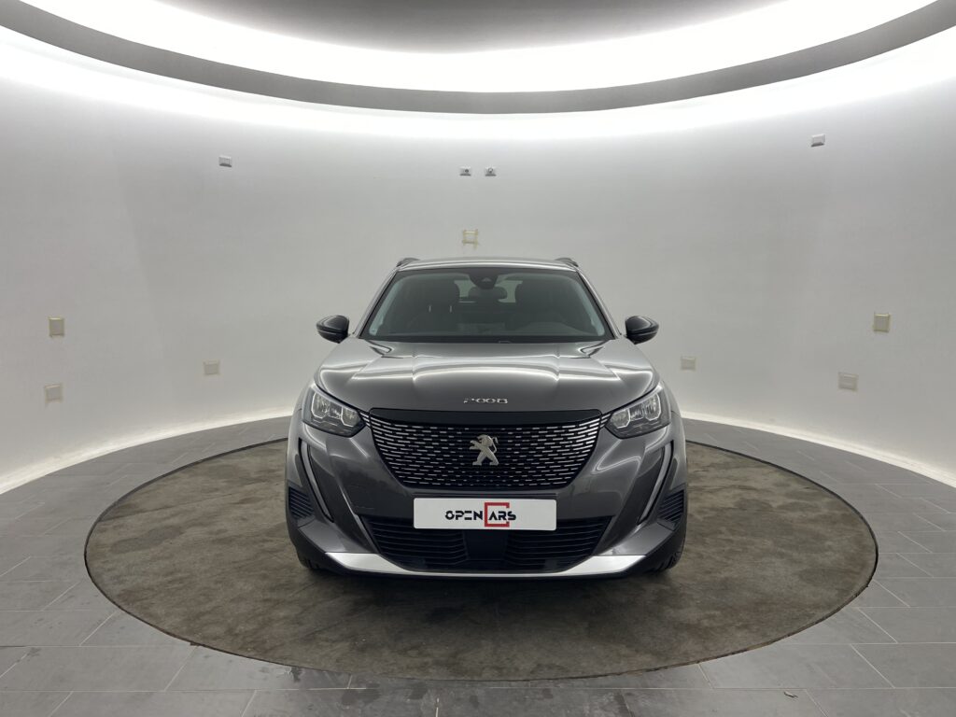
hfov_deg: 67.3
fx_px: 718
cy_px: 358
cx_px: 478
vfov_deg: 53.1
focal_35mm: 26
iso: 100
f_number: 1.8
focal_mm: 4.25
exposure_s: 1/50
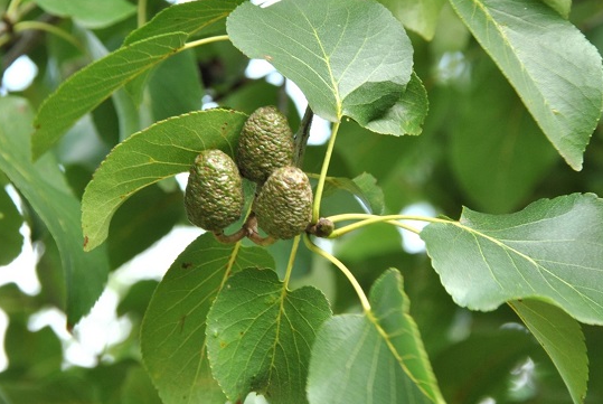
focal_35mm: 178
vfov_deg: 7.7
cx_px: 292
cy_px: 202
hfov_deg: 11.5
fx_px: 2986
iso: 220
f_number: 9
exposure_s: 1/60
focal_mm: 80
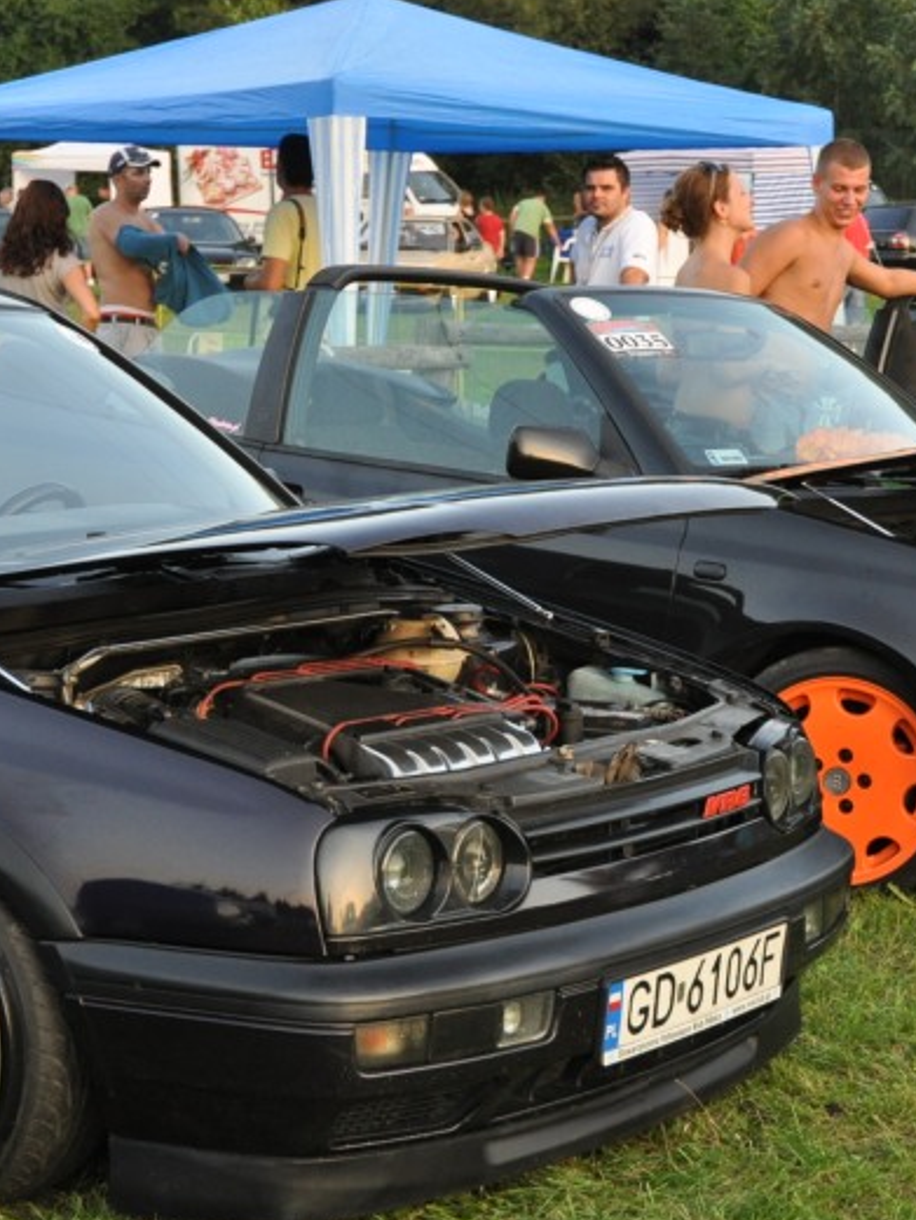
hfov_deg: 17.6
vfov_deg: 23.3
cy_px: 617
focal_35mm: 84
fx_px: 2963
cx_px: 462
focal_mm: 38
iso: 800
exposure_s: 1/160
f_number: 5.6
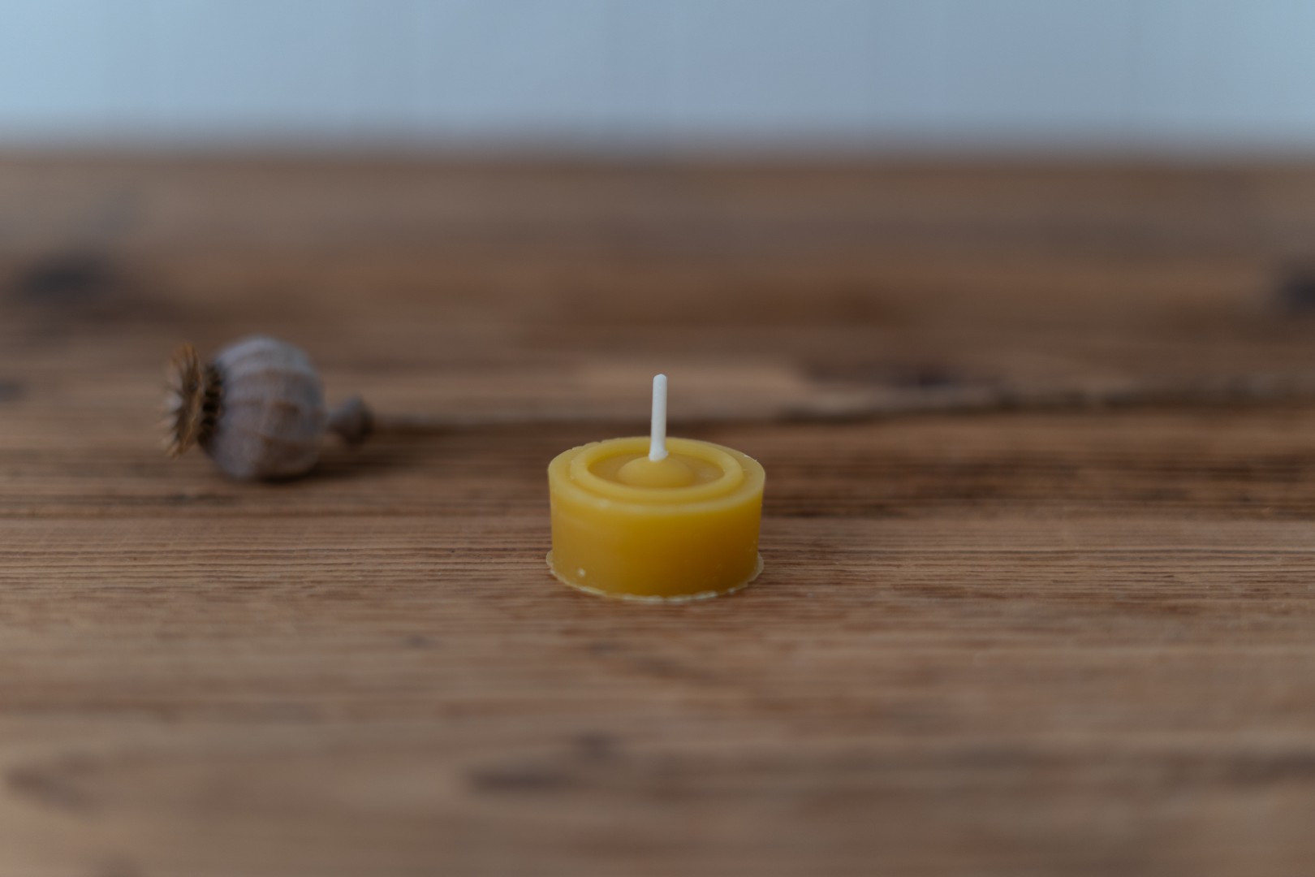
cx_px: 658
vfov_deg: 27.0
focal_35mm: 50
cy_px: 438
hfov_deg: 39.6
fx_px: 1826
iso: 200
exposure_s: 1/400
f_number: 2
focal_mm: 50
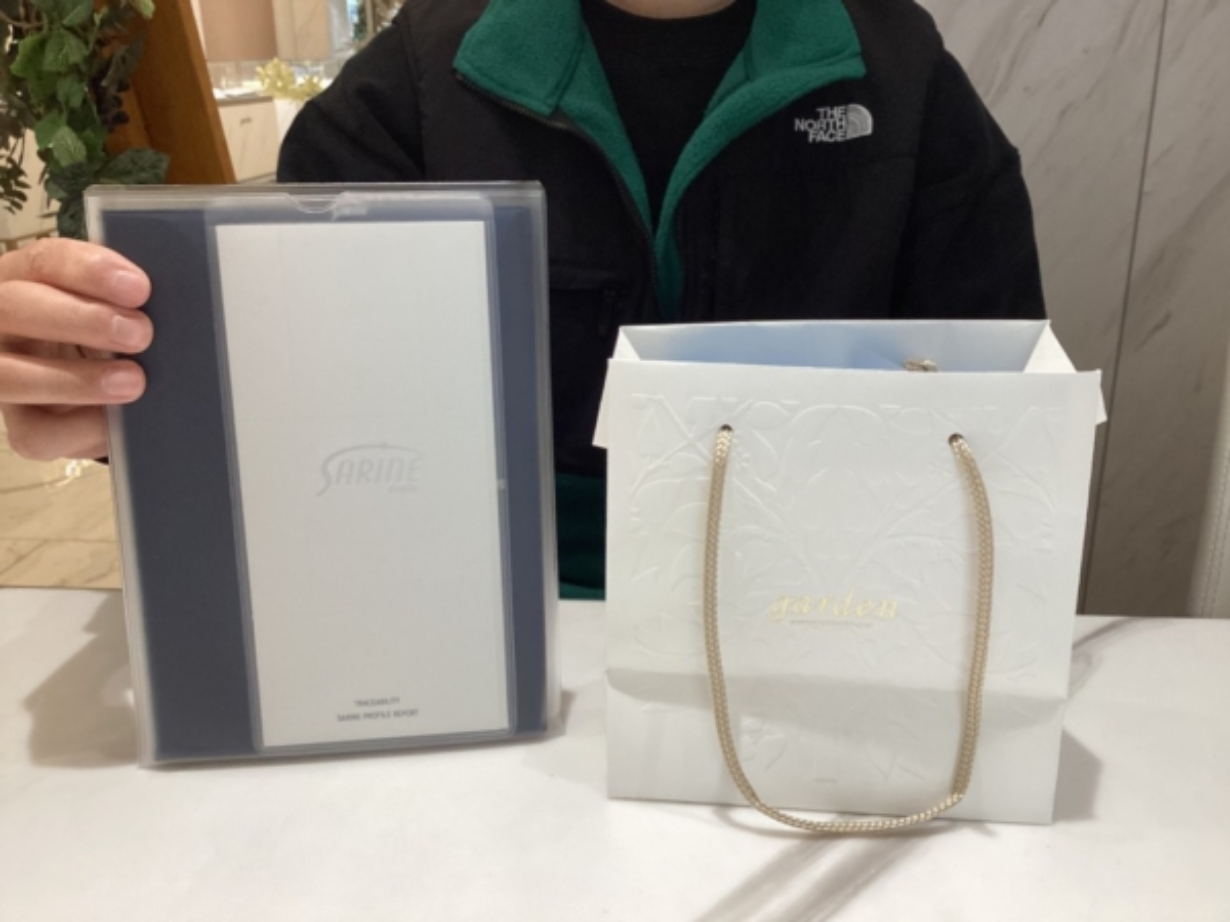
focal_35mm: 31
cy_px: 461
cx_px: 615
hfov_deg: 58.4
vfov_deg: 45.4
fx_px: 1102
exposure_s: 1/120
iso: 40
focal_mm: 3.3
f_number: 2.4
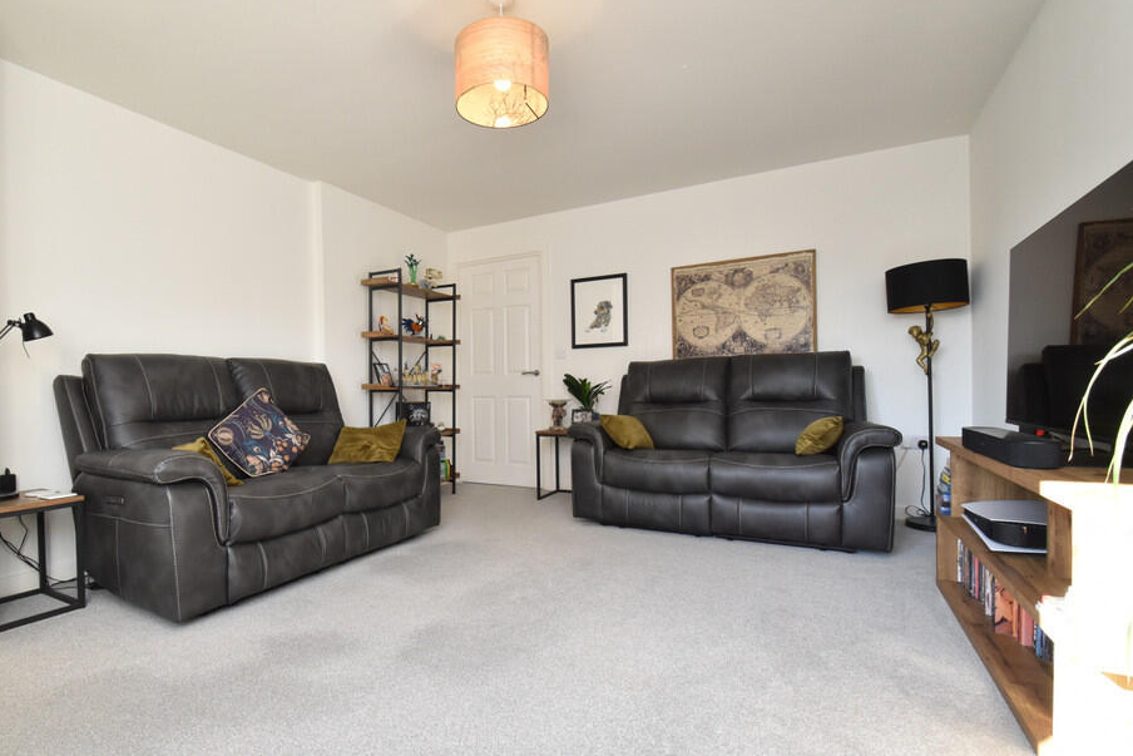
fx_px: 535
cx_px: 503
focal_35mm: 17
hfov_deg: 92.9
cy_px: 372
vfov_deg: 70.5
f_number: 8
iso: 1000
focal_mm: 10
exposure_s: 1/60
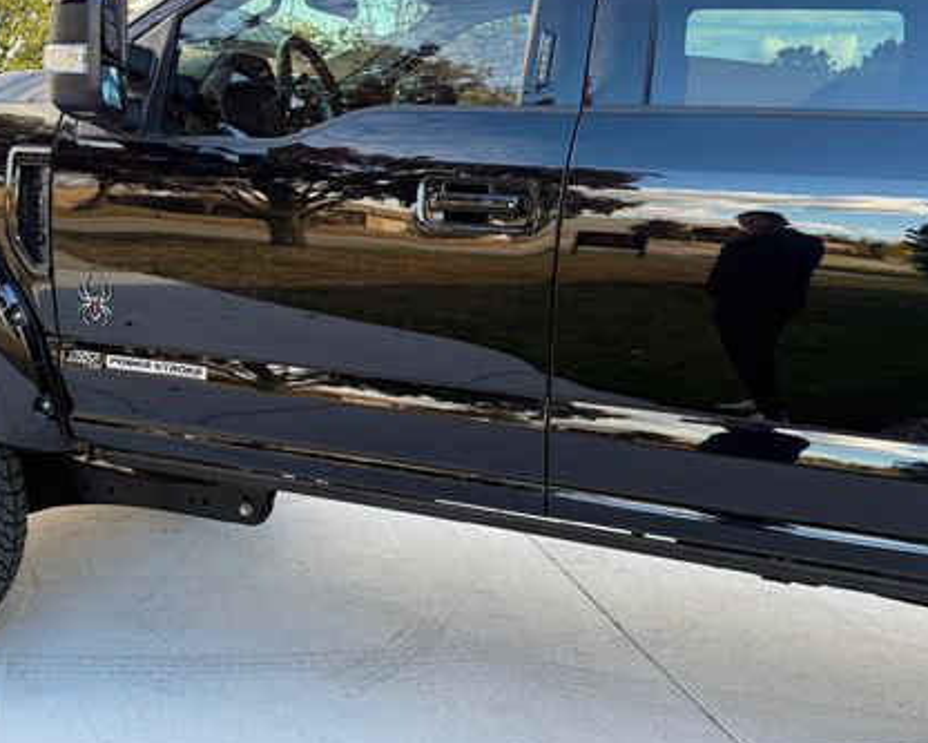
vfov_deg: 40.9
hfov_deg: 49.9
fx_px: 989
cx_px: 364
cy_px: 290
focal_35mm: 36
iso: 100
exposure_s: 1/478
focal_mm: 6.76
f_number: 1.78
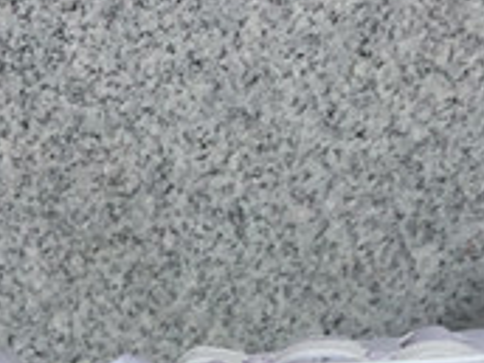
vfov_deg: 8.9
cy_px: 590
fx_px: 2265
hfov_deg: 12.2
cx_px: 203
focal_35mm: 162
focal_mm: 3.3
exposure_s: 1/341
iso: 25
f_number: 2.4
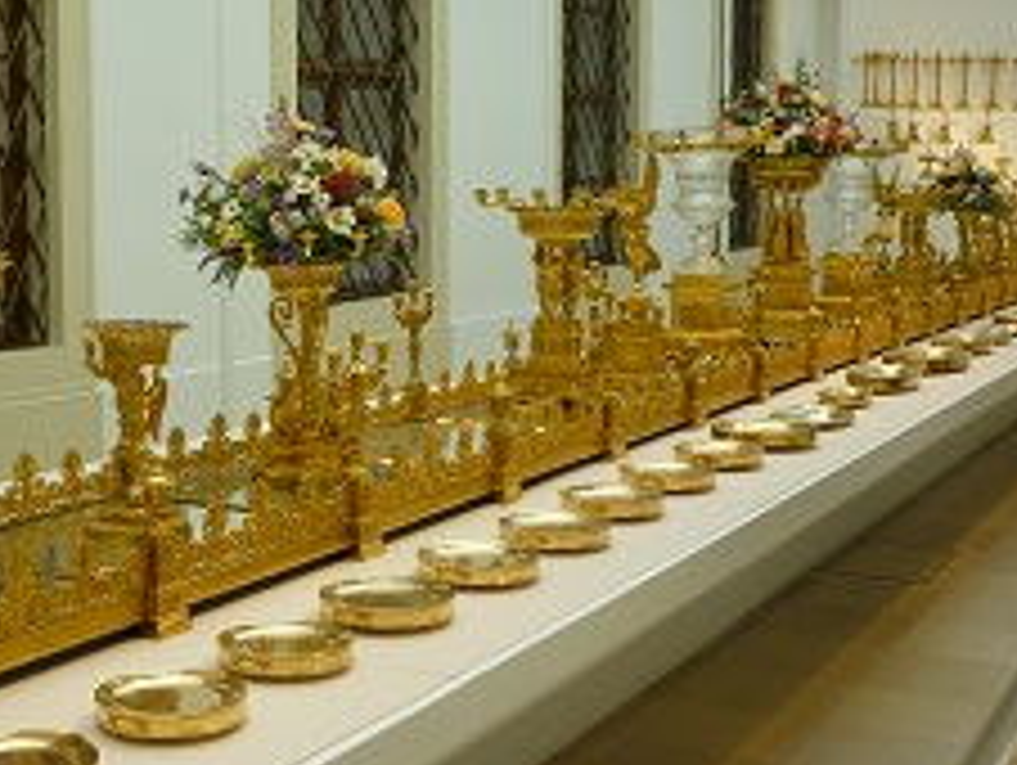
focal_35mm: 51
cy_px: 324
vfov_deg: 28.6
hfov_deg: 36.6
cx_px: 266
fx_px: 1500
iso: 80
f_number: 2.8
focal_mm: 5.5
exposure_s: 1/60
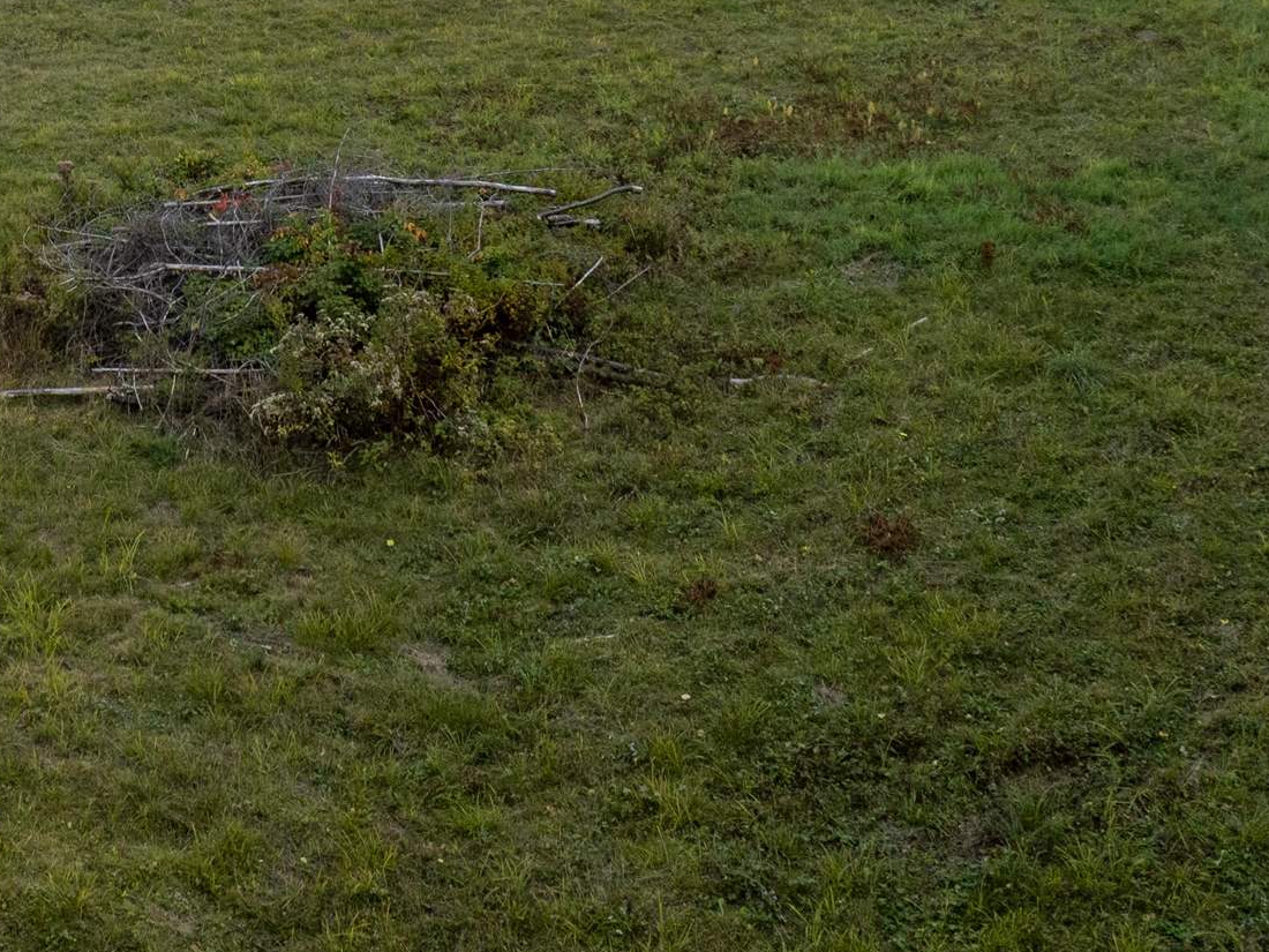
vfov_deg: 20.3
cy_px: -252
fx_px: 2456
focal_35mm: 67
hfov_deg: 26.9
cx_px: -90
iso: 190
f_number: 2.8
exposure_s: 1/1250
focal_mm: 12.29
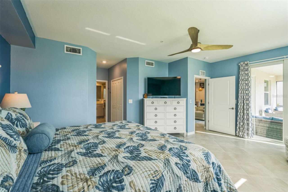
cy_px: 96
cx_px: 144
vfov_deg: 73.7
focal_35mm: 16
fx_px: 128
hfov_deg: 96.8
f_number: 8
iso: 400
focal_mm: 16
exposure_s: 1/40
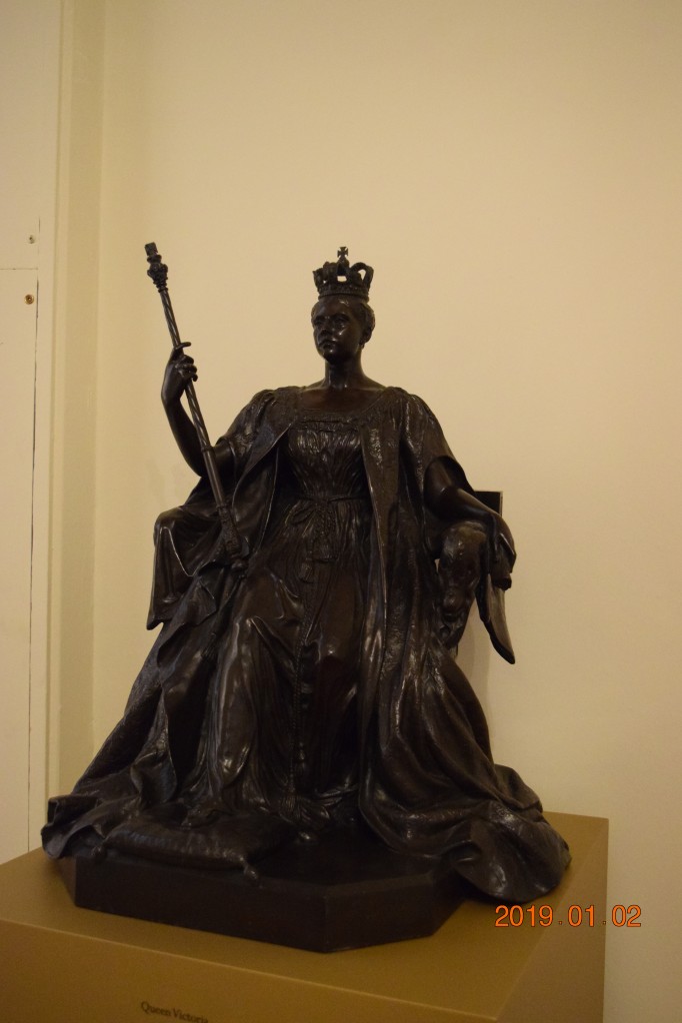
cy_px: 512
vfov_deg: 51.3
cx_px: 341
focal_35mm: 38
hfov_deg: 35.5
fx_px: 1066
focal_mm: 25
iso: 6400
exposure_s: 1/20
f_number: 4
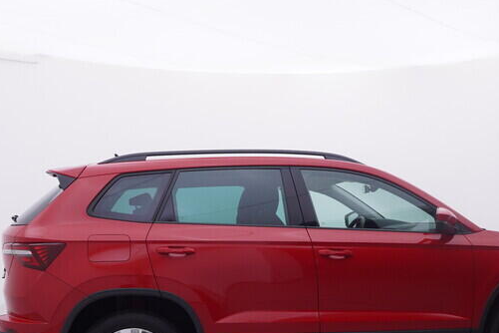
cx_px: 296
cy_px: 290
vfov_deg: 28.3
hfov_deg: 42.5
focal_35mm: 46
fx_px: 638
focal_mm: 15
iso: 200
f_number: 5
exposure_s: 1/80
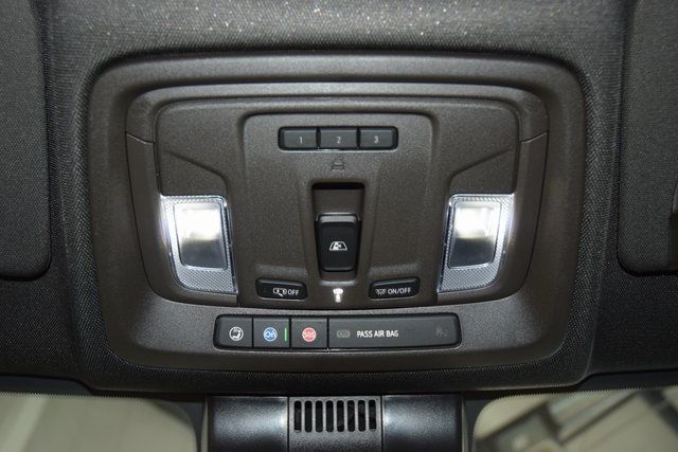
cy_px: 226
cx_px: 339
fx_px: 706
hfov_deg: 51.3
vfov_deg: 35.5
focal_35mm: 38
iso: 720
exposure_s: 1/50
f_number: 3.8
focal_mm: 25
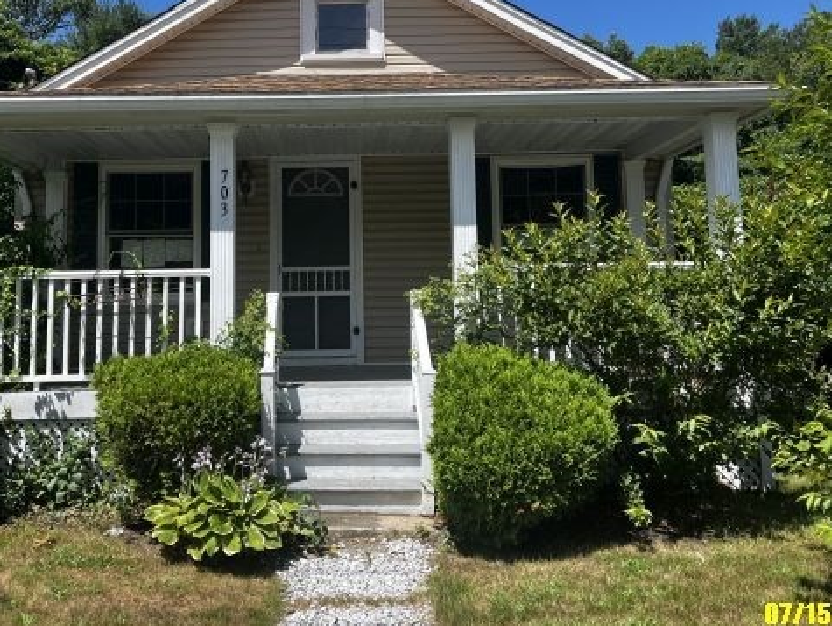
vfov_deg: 40.2
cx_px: 347
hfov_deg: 52.3
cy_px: 209
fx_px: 842
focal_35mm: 35
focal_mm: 5.1
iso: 50
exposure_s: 1/2410
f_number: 1.6
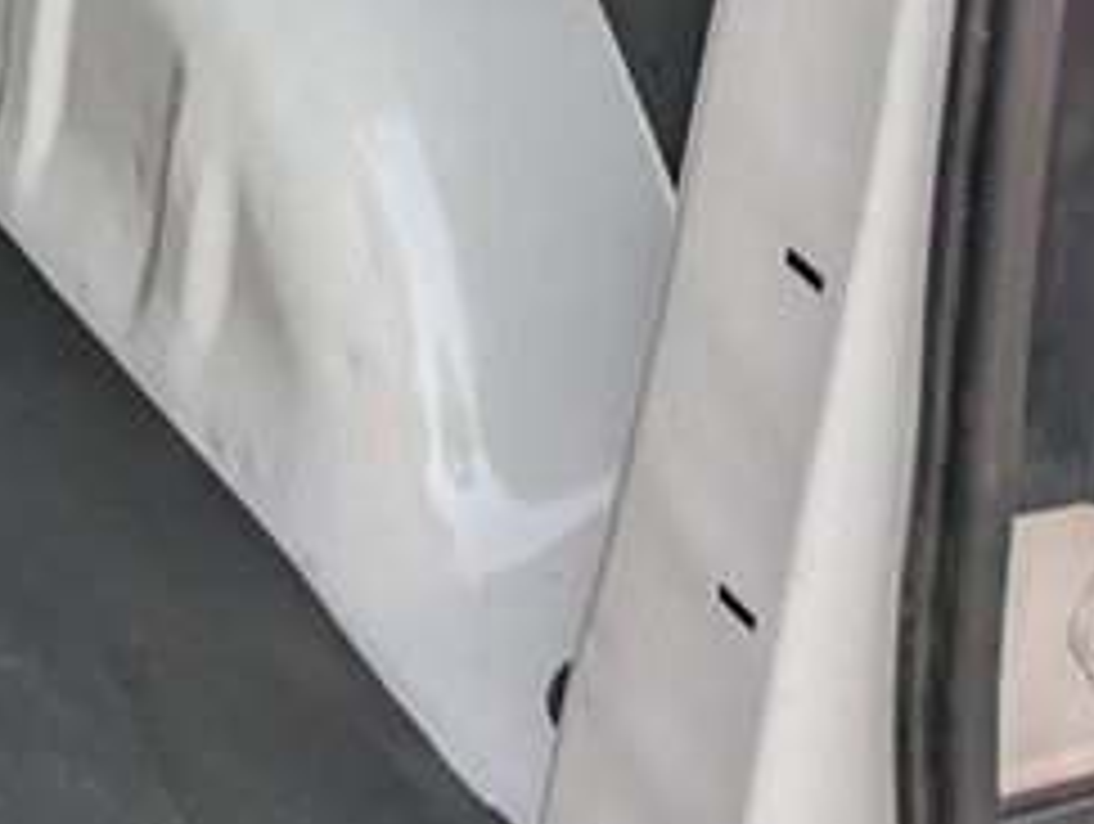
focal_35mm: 101
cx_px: -518
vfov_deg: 13.0
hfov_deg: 17.6
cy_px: -754
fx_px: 3197
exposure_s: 1/58.5
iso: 313
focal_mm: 6.81
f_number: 1.85
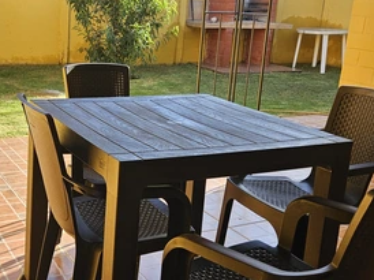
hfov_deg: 49.2
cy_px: 146
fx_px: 399
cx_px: 120
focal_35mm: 37
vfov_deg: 38.6
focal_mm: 5.4
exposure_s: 1/487
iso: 40
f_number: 1.8
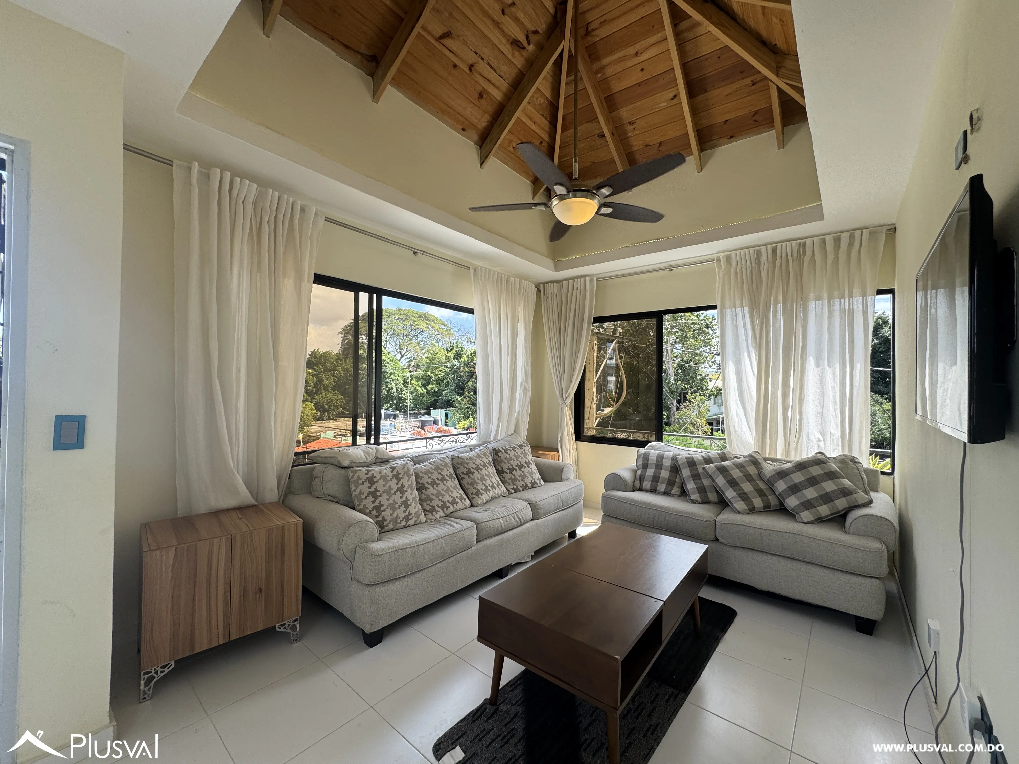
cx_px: 510
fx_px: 412
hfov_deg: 102.1
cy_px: 382
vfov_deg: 85.7
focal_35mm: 14
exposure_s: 1/433
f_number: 2.2
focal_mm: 2.22
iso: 40
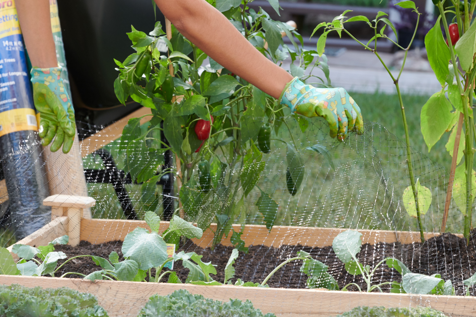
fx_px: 2644
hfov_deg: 10.3
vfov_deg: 6.9
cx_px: 208
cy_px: 167
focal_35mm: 200
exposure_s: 1/200
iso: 800
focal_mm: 145
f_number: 11
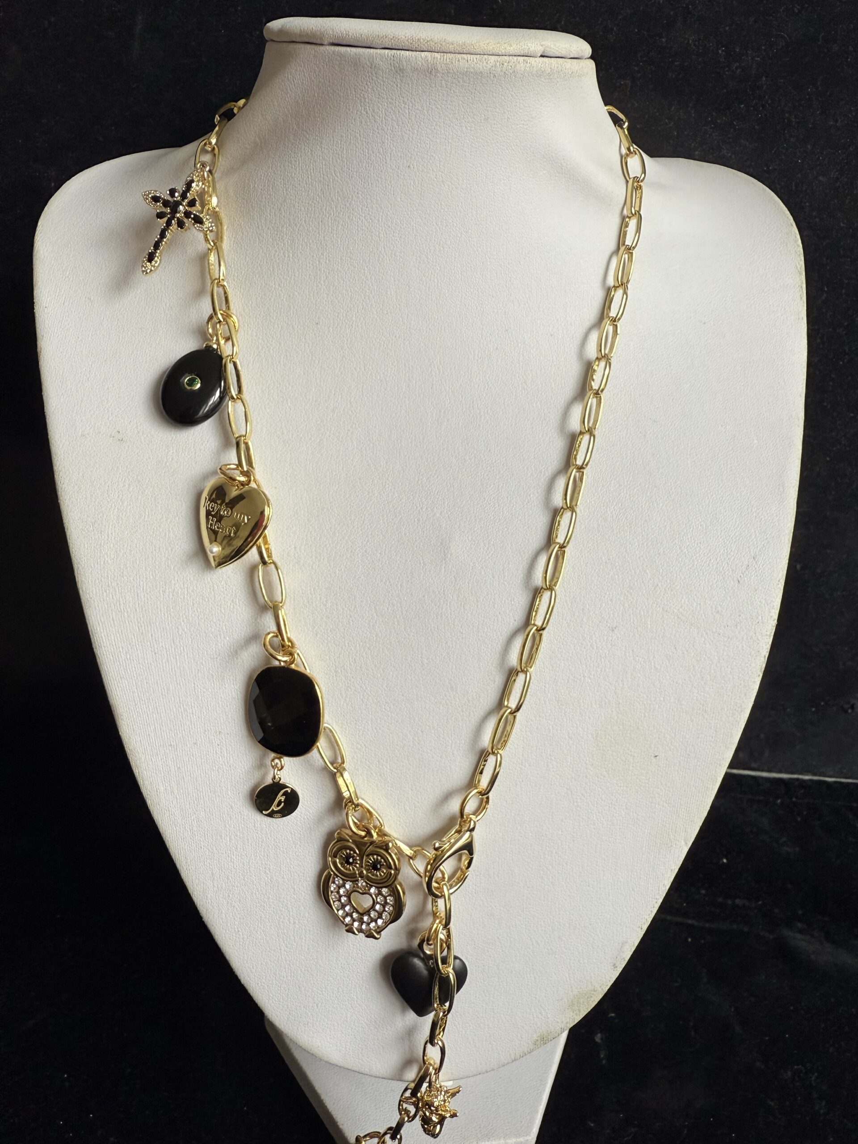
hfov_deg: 56.8
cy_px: 572
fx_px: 793
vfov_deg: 71.6
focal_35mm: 24
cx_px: 429
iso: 80
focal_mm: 2.22
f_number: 2.2
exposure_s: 1/99
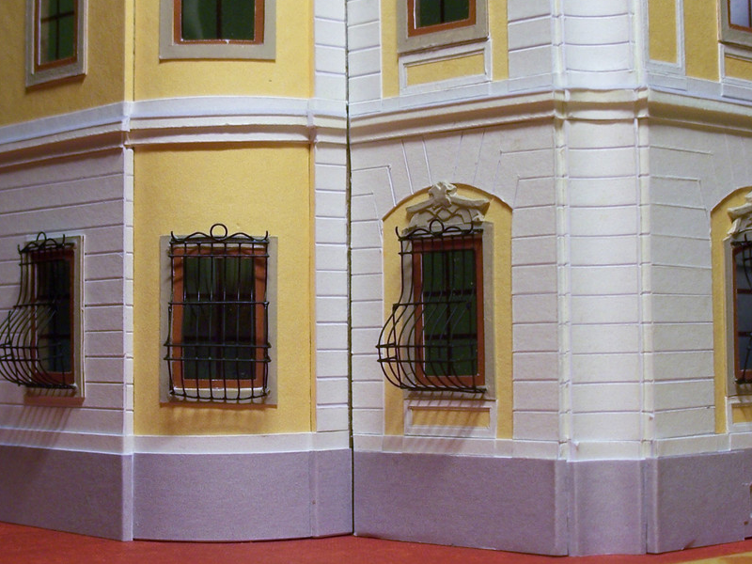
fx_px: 1738
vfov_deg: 18.4
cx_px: 322
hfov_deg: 24.4
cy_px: 272
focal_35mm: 80
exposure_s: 1/45
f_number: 2.8
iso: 140
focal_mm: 10.3
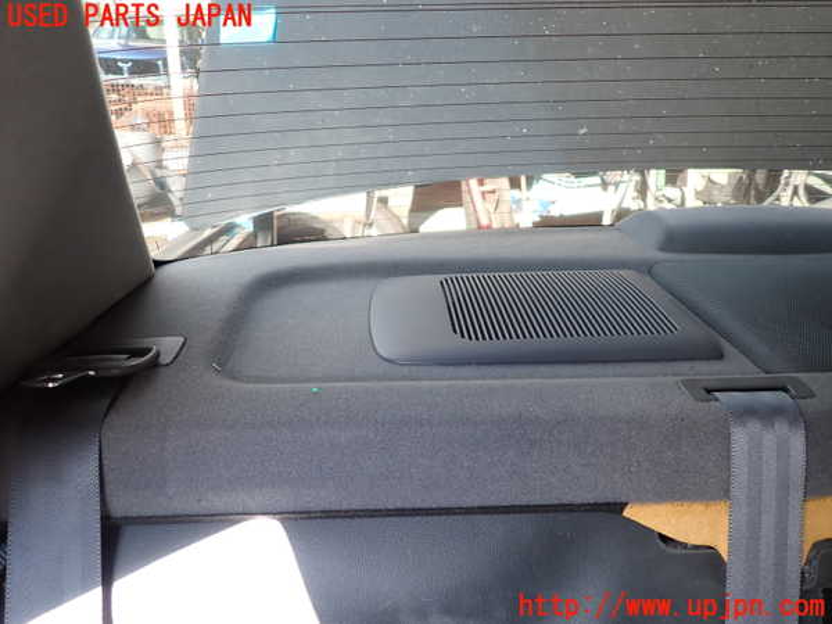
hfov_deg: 69.4
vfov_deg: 54.9
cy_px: 312
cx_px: 416
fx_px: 601
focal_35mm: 25
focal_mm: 4.5
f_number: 2
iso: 160
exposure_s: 1/60
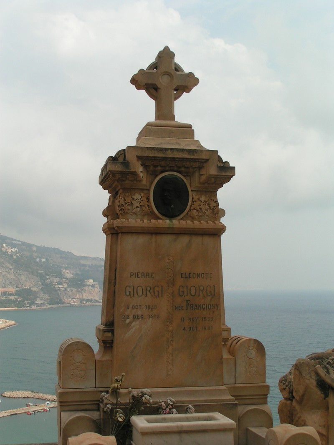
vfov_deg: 38.9
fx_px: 631
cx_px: 167
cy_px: 222
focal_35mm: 49
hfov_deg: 29.7
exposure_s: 1/250
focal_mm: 7.6
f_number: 5.6
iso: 50
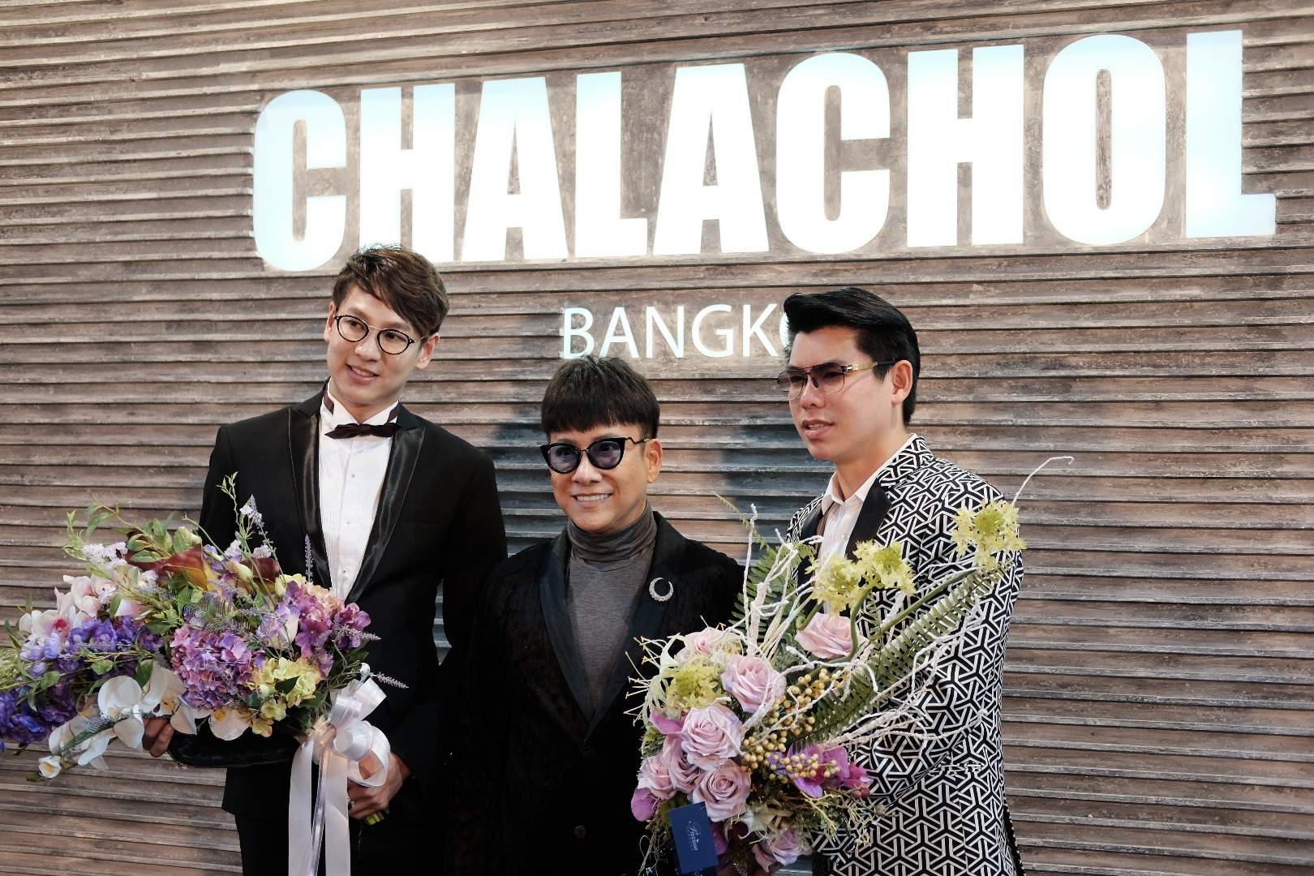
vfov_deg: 25.5
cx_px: 657
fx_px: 1934
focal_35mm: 53
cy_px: 438
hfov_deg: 37.5
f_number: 2.5
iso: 1250
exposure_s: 1/160
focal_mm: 35
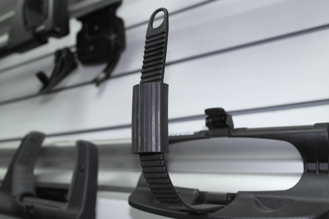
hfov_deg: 53.1
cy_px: 110
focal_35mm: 36
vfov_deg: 36.9
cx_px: 164
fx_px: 329
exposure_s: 1/50
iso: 200
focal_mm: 24
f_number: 4.5
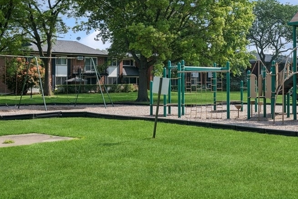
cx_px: 270
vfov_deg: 26.7
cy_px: 70
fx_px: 416
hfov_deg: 36.9
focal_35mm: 50
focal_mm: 20.5
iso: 200
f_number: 9
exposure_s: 1/250
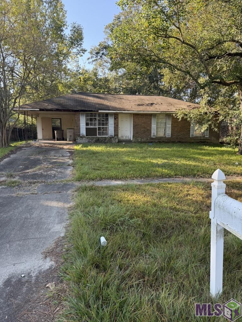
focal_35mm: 24
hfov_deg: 56.8
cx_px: 121
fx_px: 224
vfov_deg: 71.6
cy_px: 161
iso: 100
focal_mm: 6.76
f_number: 1.78
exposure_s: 1/637
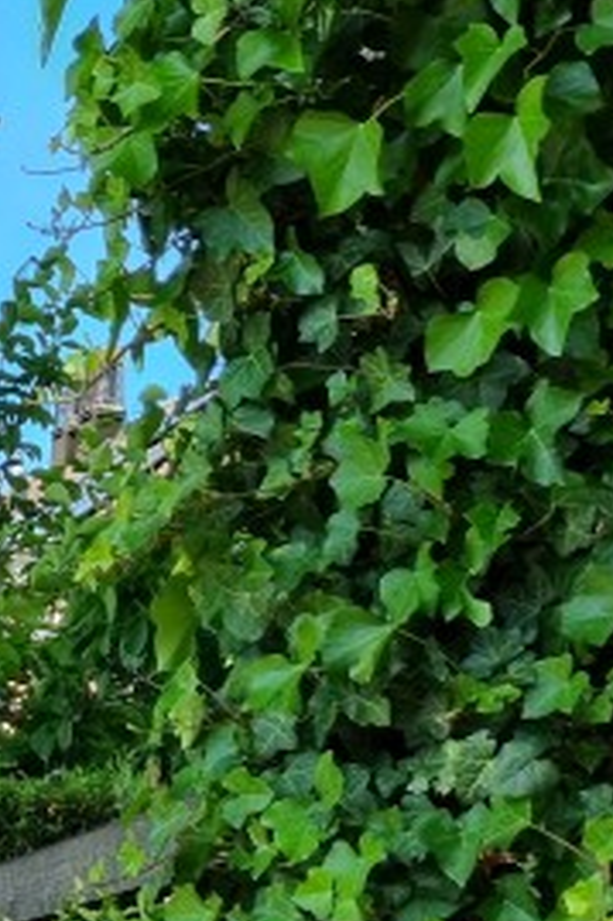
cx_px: -418
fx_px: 2634
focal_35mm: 103
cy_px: 1301
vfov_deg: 18.1
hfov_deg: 12.4
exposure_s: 1/834
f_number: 1.8
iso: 50
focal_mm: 5.4
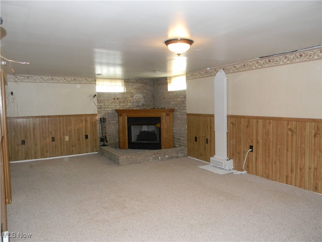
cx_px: 161
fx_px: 260
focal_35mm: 28
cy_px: 121
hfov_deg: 63.4
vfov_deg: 49.7
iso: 364
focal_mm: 5
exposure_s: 1/26
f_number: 3.5
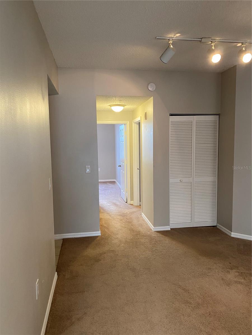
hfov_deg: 53.1
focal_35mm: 26
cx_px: 126
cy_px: 168
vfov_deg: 67.3
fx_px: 252
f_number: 1.8
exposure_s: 1/60
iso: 200
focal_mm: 4.25
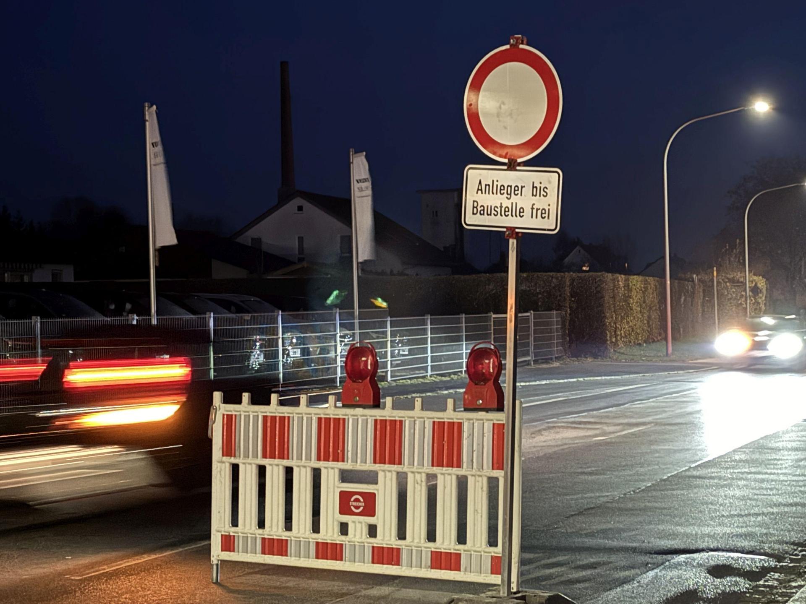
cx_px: 403
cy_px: 302
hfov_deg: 39.7
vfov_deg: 30.3
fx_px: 1118
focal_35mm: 48
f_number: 1.78
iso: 320
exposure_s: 1/5
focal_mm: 6.76
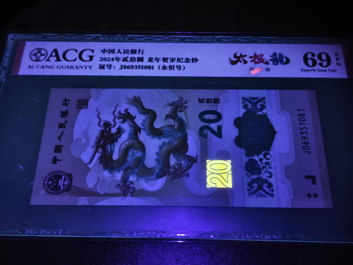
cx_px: 176
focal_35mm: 50
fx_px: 510
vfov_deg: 29.1
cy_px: 132
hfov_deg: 38.2
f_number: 1.63
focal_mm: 5.85
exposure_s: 1/11.1
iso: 2500
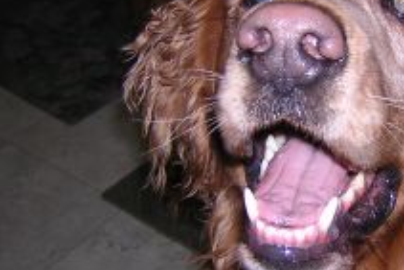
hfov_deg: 27.6
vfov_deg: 19.2
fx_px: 797
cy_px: 136
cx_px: 350
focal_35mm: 71
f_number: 2.6
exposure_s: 1/60.1
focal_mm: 4.7
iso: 100
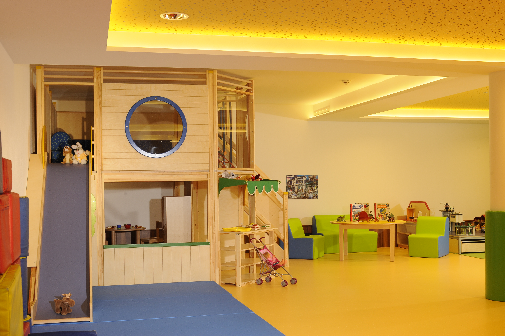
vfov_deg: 29.8
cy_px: 168
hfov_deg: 43.6
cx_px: 252
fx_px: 631
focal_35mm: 45
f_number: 9.5
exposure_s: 1/40
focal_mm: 45
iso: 800
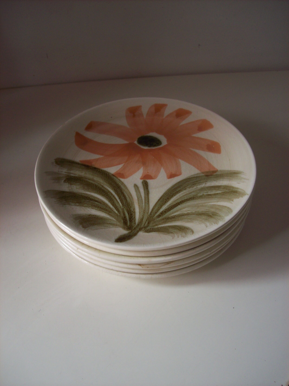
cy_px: 193
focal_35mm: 36
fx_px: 401
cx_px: 144
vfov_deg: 51.4
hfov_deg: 39.6
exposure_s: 1/64
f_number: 2.7
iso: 80
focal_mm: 6
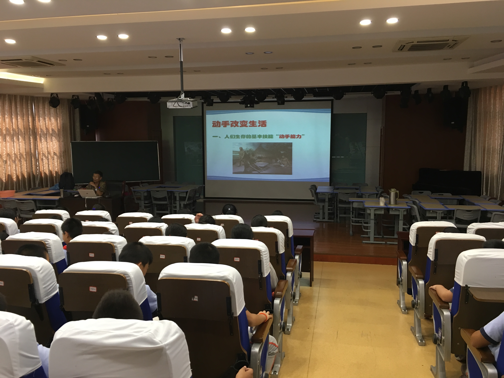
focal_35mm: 29
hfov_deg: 61.7
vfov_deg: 48.2
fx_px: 422
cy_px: 189
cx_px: 252
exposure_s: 1/33
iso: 100
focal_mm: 4.15
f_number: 2.2
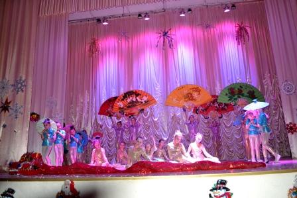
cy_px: 99
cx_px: 148
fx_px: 248
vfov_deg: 43.6
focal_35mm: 30
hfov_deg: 61.9
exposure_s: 1/60
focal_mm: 20
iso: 3200
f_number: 3.8
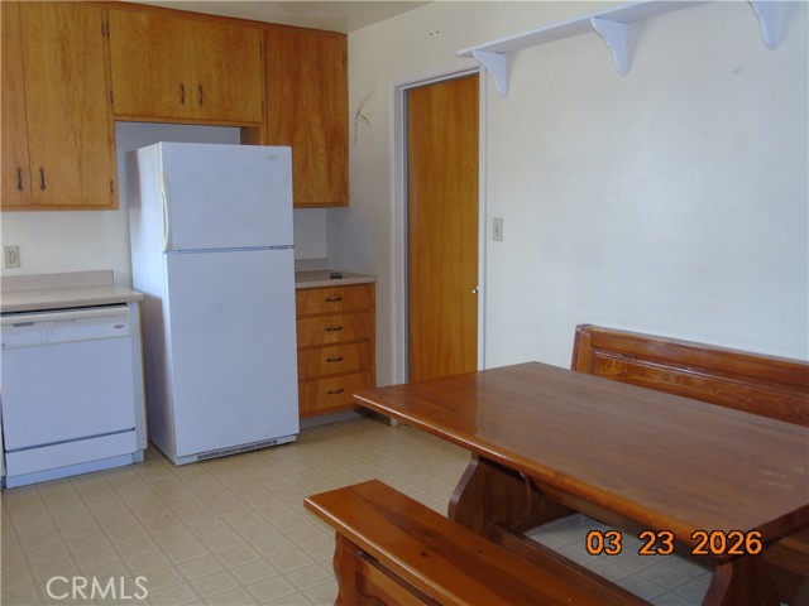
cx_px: 404
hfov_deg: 61.7
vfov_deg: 48.2
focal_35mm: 29
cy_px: 303
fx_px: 678
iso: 200
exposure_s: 1/40
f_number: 3.6
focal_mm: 5.2
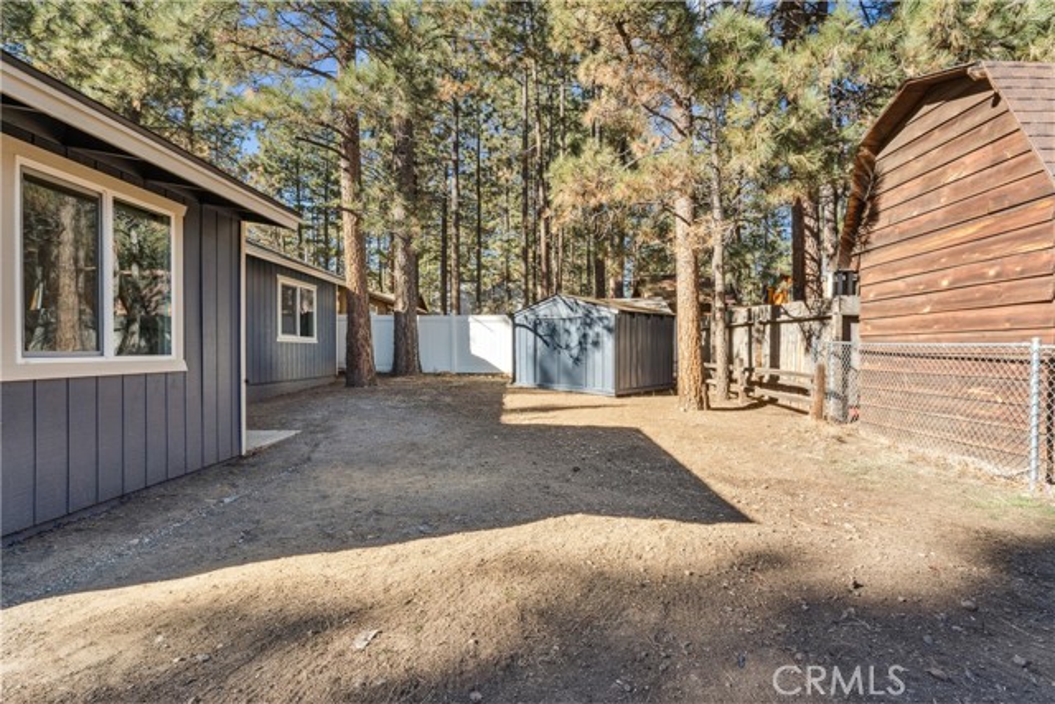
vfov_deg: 71.1
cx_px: 528
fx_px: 492
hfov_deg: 93.9
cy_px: 352
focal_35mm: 17
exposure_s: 1/10
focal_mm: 16.8
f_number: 22
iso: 100
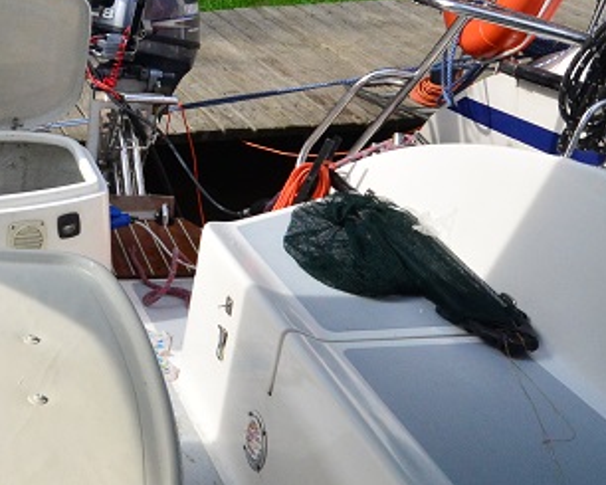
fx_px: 987
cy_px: 159
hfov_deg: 32.4
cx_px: 54
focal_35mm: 55
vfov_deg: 27.4
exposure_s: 1/8000
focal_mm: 12
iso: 1250
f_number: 4.5
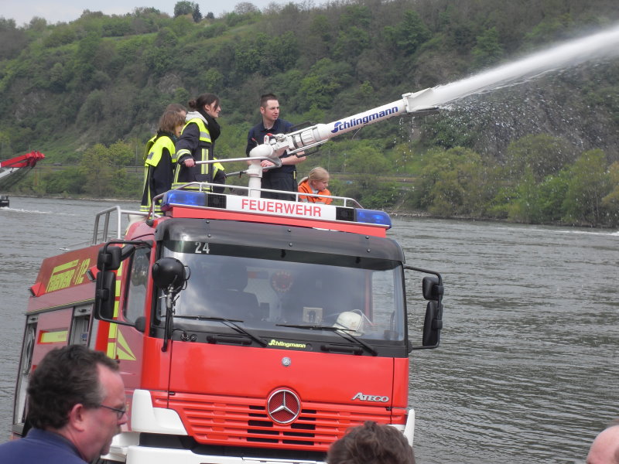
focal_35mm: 102
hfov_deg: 19.3
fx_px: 1824
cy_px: 232
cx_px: 310
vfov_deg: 14.5
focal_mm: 18.1
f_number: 5.2
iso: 80
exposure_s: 1/250
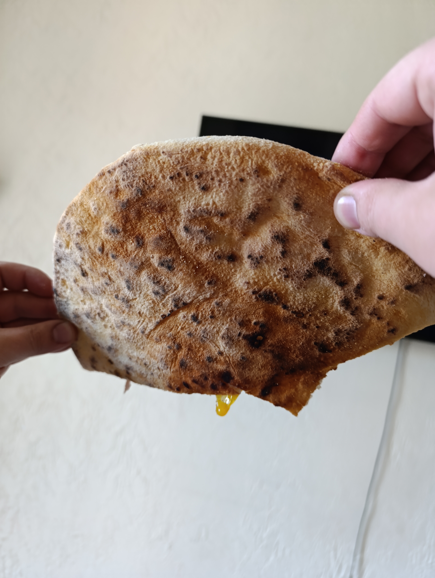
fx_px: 384
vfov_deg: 73.8
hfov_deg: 59.0
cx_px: 218
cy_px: 289
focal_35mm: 23
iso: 800
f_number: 1.6
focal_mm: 6.14
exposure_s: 1/50
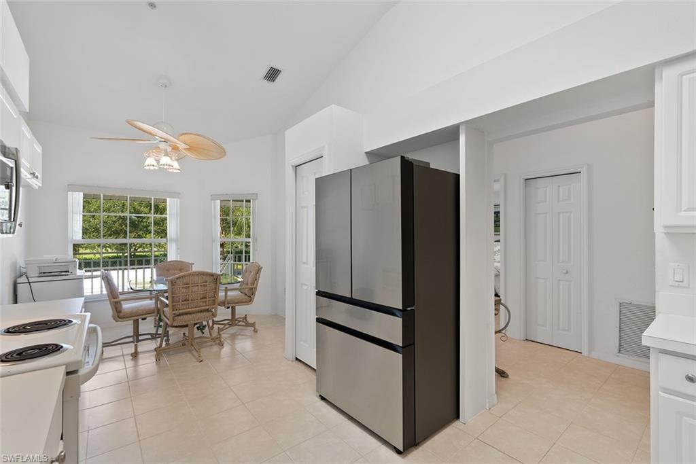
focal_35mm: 16
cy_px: 232
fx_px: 309
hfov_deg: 96.7
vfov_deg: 73.8
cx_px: 348
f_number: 9
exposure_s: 1/1.67
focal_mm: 16
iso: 100
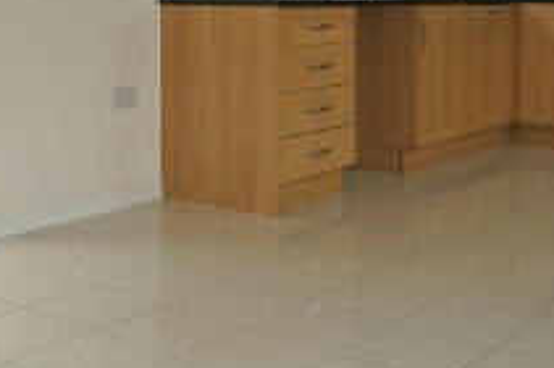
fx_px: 937
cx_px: 231
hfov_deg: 32.9
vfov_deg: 21.4
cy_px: -1
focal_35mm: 61
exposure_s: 1/60
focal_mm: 10
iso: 250
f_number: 3.5
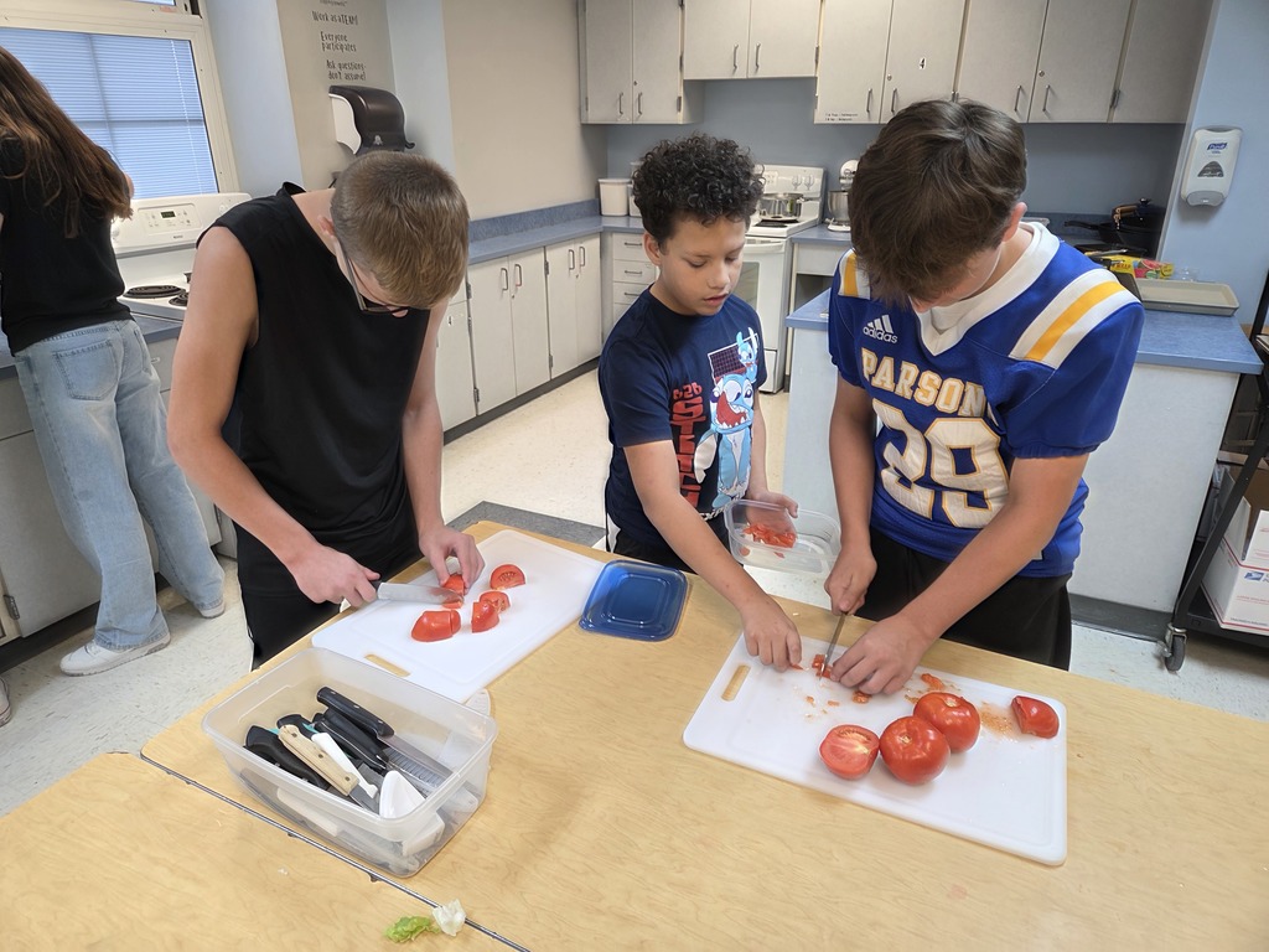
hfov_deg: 73.9
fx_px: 843
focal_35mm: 23
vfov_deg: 58.9
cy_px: 476
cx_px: 634
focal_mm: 5.4
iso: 100
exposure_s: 1/62
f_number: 1.8
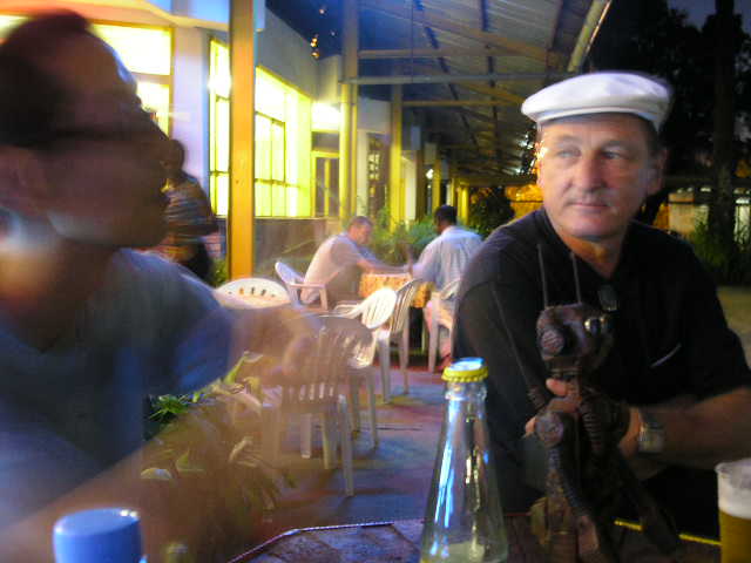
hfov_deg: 49.0
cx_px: 376
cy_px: 282
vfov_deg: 37.7
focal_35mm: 38
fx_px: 824
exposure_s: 1/1.6
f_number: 2.8
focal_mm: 7.8
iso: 200
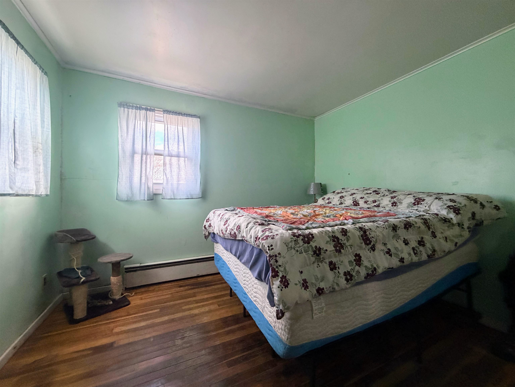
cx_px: 258
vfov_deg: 85.7
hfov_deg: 102.1
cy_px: 194
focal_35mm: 14
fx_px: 208
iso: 400
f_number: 2.2
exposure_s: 1/60
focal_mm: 2.22
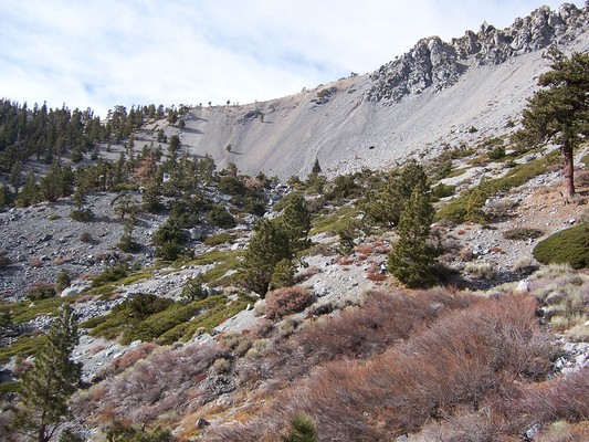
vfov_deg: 43.0
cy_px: 221
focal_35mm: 33
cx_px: 294
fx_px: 562
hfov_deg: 55.3
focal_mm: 5.5
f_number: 3.4
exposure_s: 1/750
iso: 80
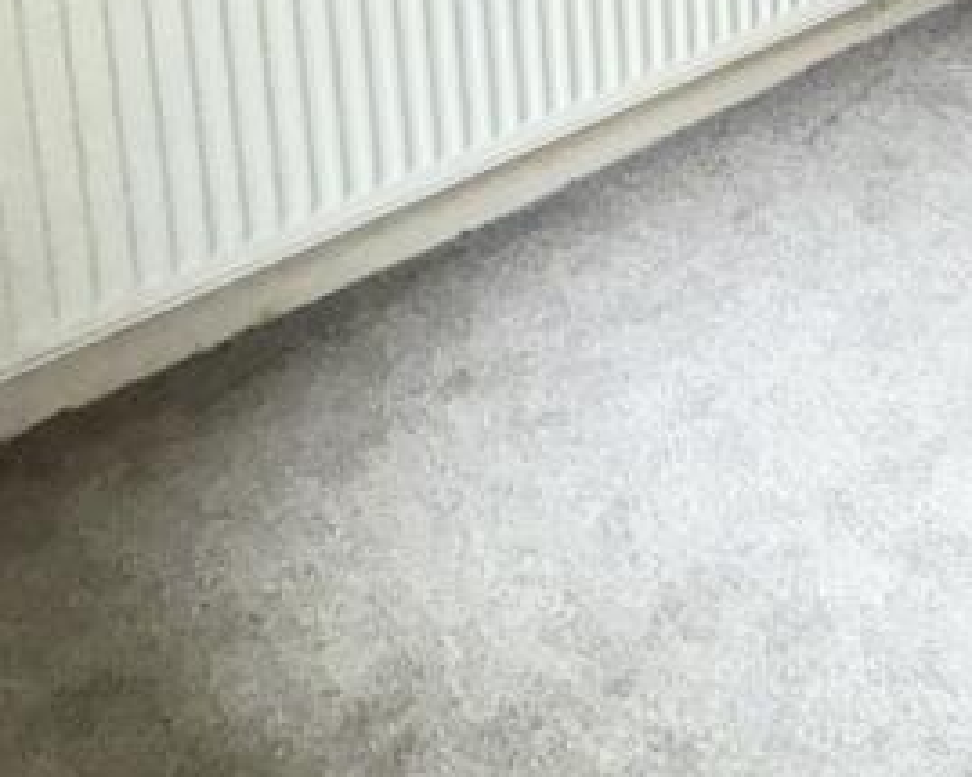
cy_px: -463
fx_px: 1495
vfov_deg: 22.5
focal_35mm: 52
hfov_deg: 25.3
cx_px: 1525
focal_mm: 2.22
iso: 250
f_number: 2.2
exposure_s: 1/60
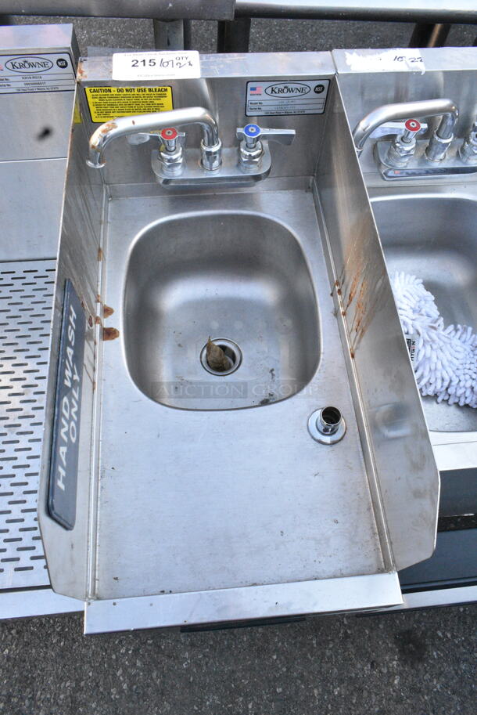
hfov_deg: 48.0
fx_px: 536
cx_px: 238
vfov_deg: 67.3
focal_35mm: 27
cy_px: 358
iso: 6400
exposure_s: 1/1000
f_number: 13
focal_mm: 18
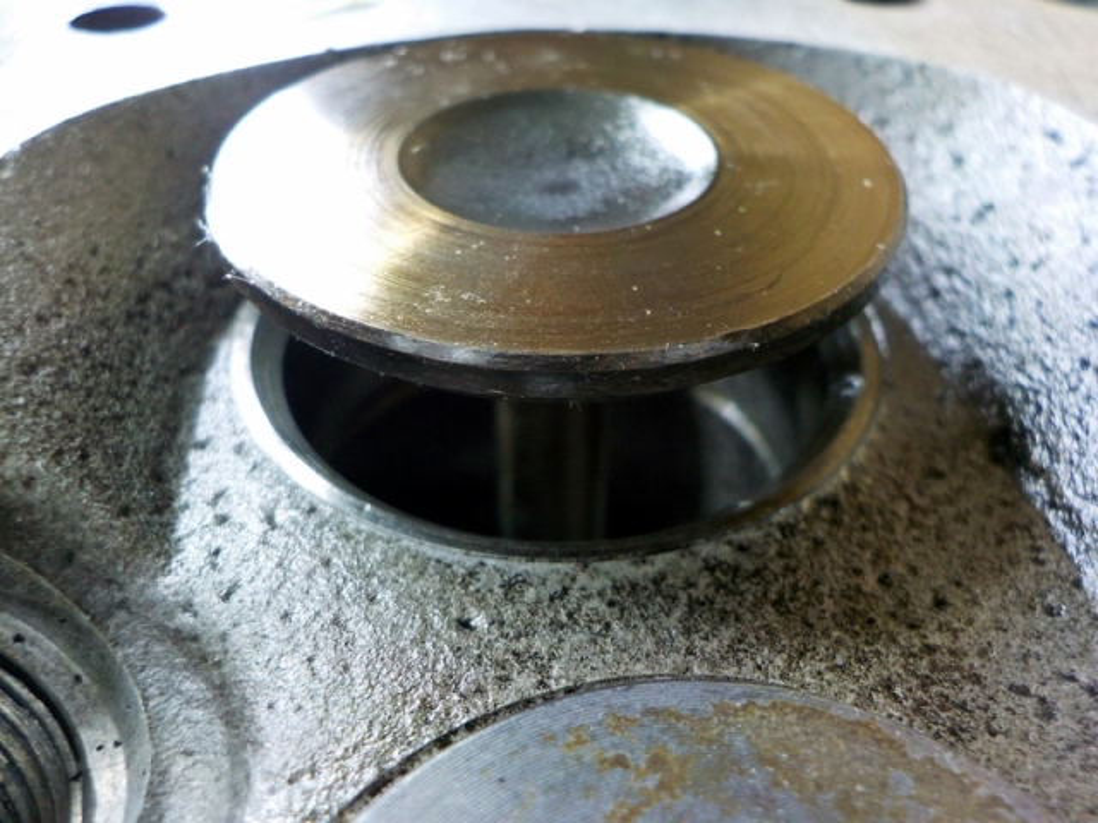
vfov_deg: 46.8
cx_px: 549
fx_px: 952
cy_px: 412
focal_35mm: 30
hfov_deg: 60.0
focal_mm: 4.1
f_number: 3.3
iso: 250
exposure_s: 1/30
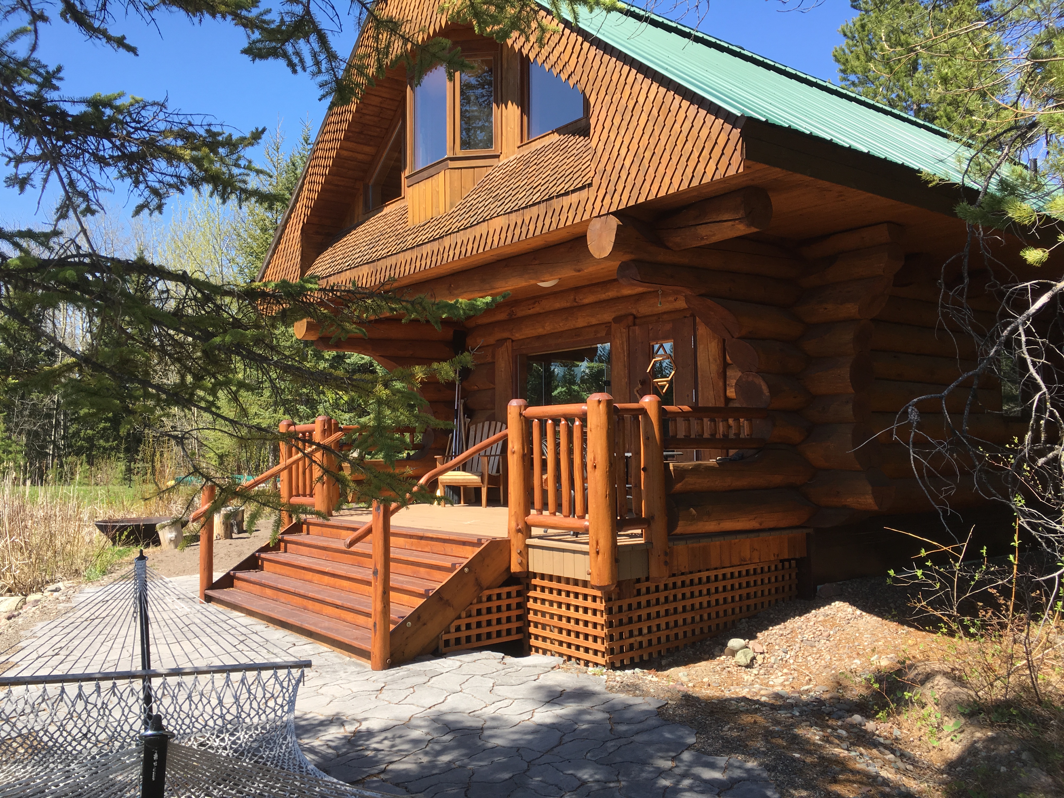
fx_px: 891
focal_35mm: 29
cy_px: 399
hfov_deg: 61.7
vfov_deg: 48.2
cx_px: 532
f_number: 2.2
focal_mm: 4.15
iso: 25
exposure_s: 1/605
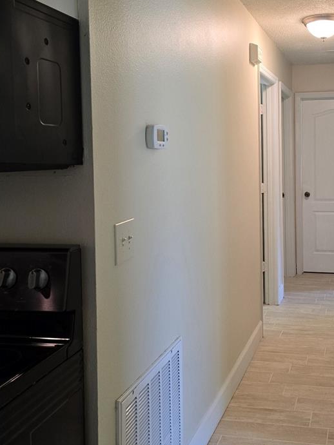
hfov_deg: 34.7
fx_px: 514
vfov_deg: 46.4
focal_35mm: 40
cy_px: 170
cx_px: 275
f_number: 1.7
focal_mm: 6.3
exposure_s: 1/120
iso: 250
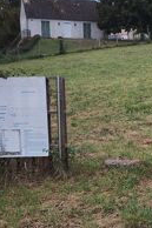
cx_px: 184
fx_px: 406
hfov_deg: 19.9
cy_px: 120
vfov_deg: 31.4
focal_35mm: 64
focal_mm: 4.27
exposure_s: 1/138
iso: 100
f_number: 1.8
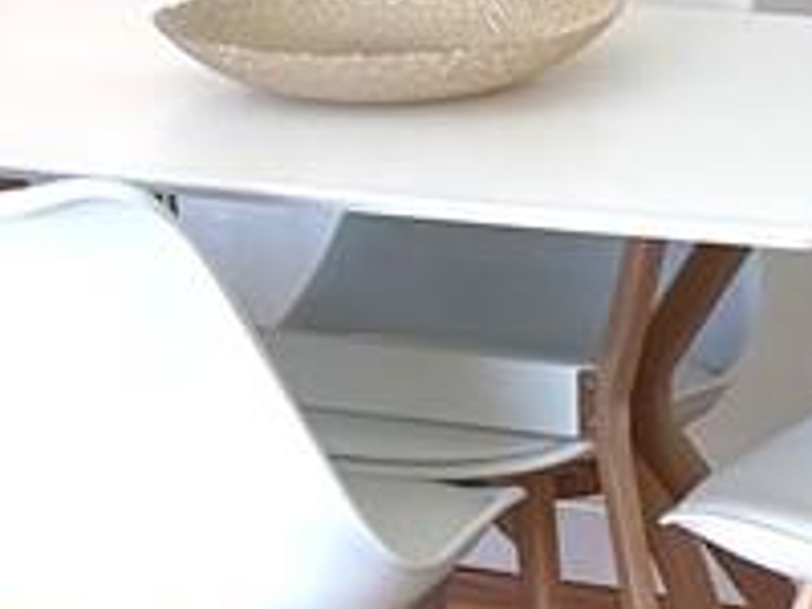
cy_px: -422
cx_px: 999
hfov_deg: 10.1
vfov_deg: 7.5
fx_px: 4504
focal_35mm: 192
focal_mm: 6.86
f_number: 1.78
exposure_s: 1/193
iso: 64
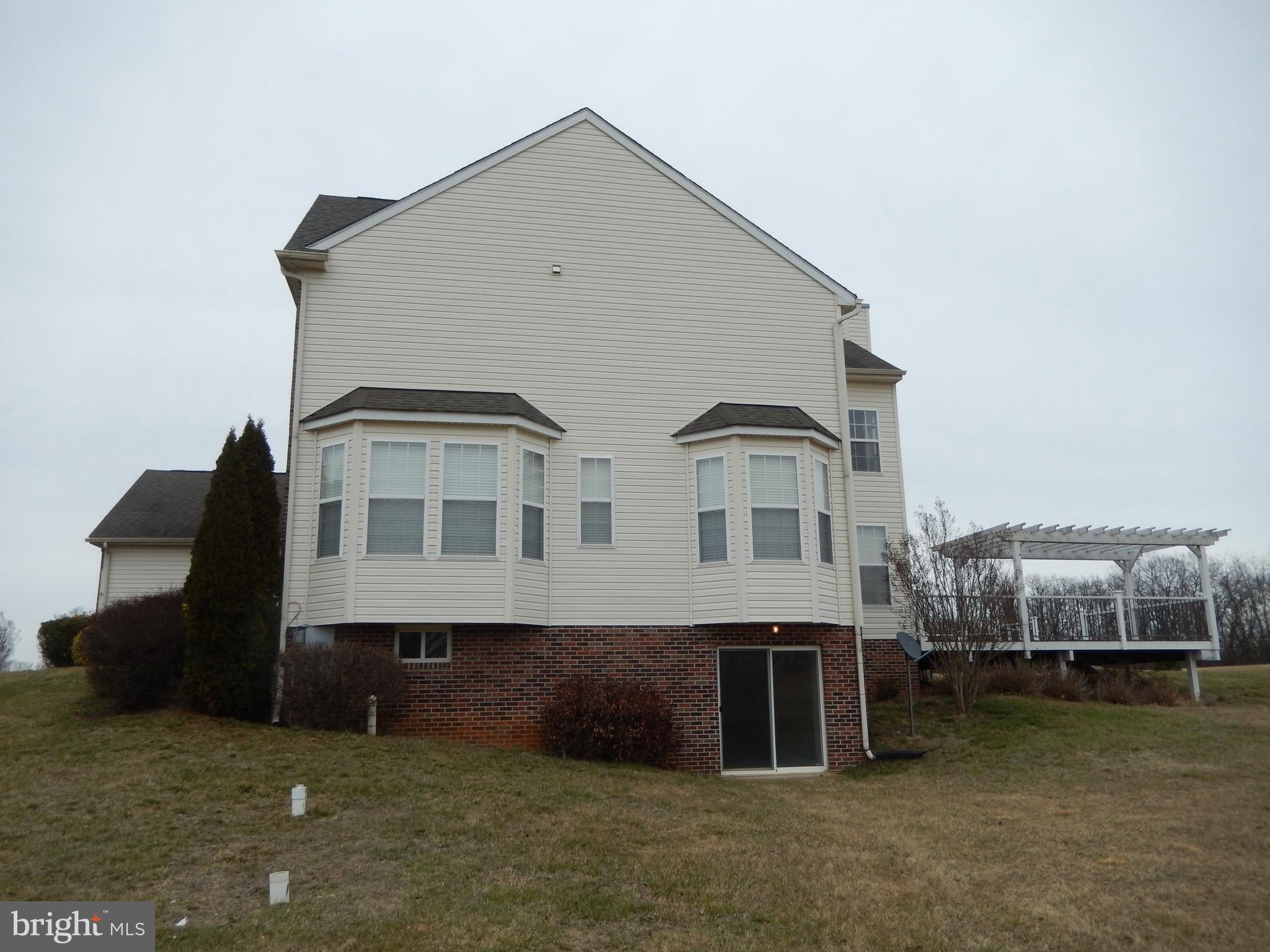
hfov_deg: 69.4
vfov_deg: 54.9
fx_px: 917
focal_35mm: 25
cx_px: 635
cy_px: 476
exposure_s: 1/800
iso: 125
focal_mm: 4.5
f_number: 3.4
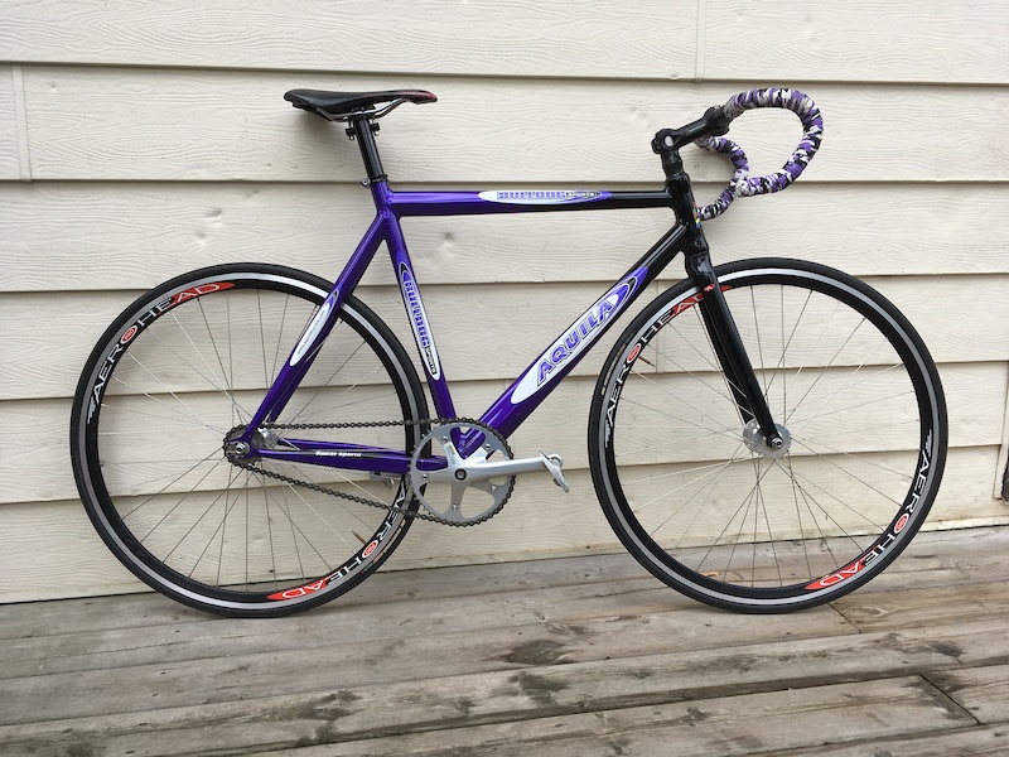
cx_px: 504
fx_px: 845
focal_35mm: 29
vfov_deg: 48.2
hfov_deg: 61.7
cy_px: 378
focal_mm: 4.15
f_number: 2.2
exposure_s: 1/359
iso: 25
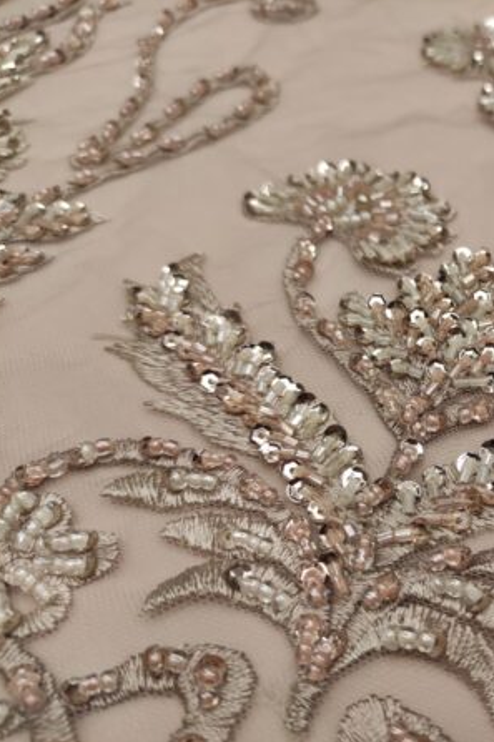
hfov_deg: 34.5
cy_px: 373
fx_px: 721
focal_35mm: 35
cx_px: 491
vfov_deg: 54.5
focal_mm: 5.43
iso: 200
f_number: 1.89
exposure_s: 1/160
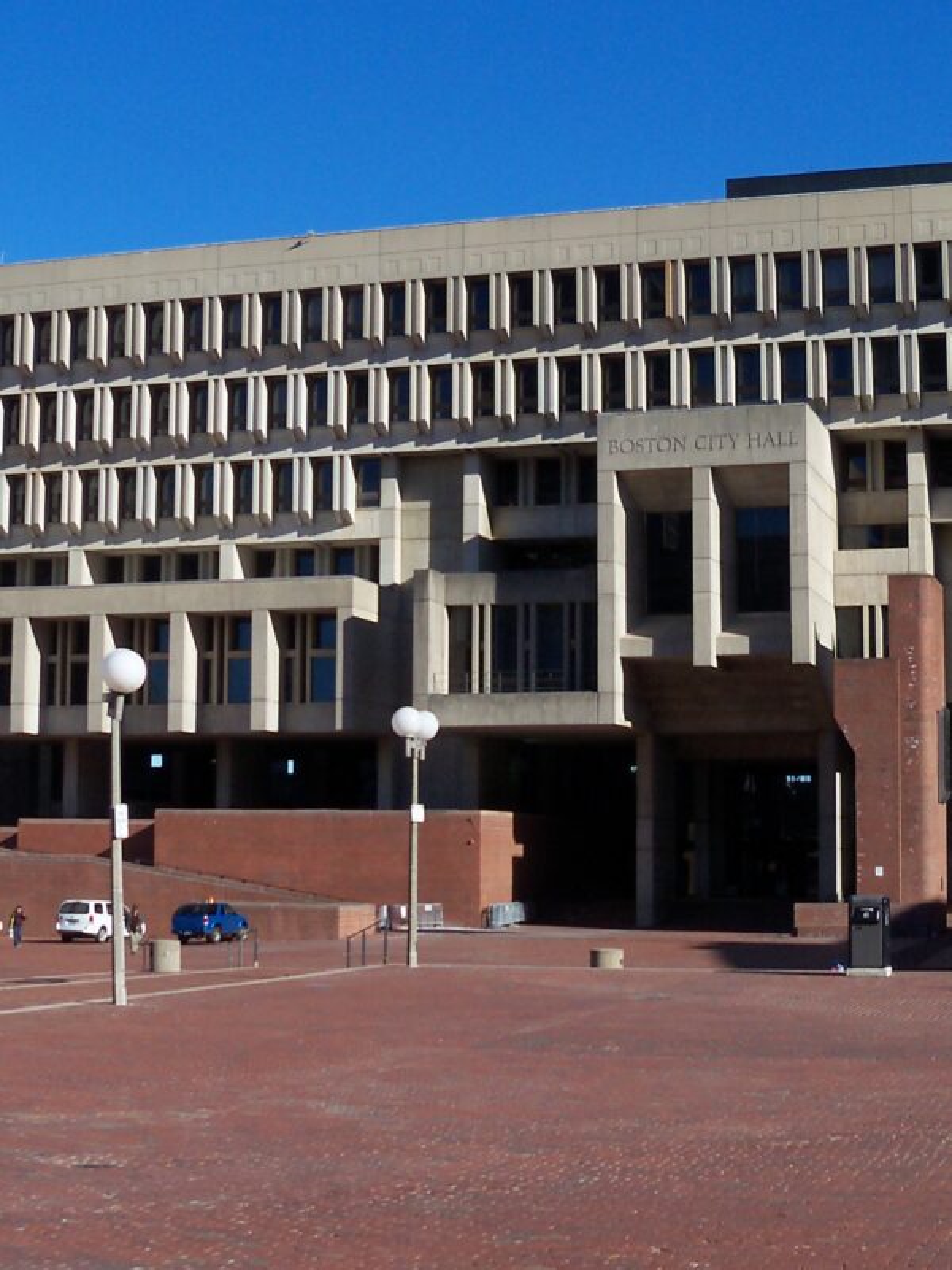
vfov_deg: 52.6
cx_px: 476
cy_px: 635
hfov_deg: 40.7
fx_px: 1283
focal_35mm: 35
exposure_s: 1/800
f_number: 3.5
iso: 80
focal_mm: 6.2
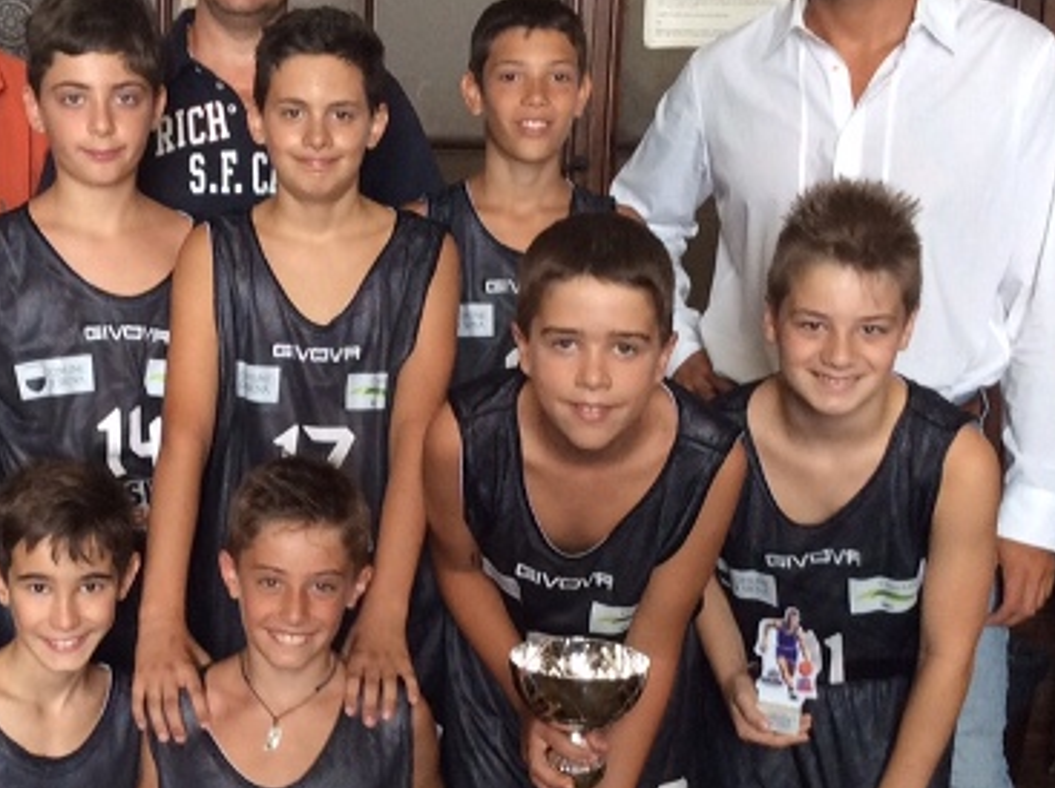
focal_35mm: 67
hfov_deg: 28.6
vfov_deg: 21.8
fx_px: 2039
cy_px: 483
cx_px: 264
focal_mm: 3.3
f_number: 2.4
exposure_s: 1/24
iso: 100
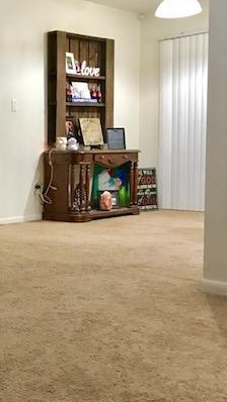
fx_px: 524
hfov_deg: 23.0
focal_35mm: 49
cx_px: -24
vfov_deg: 42.1
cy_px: 198
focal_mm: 3.99
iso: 100
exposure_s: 1/12
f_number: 1.8
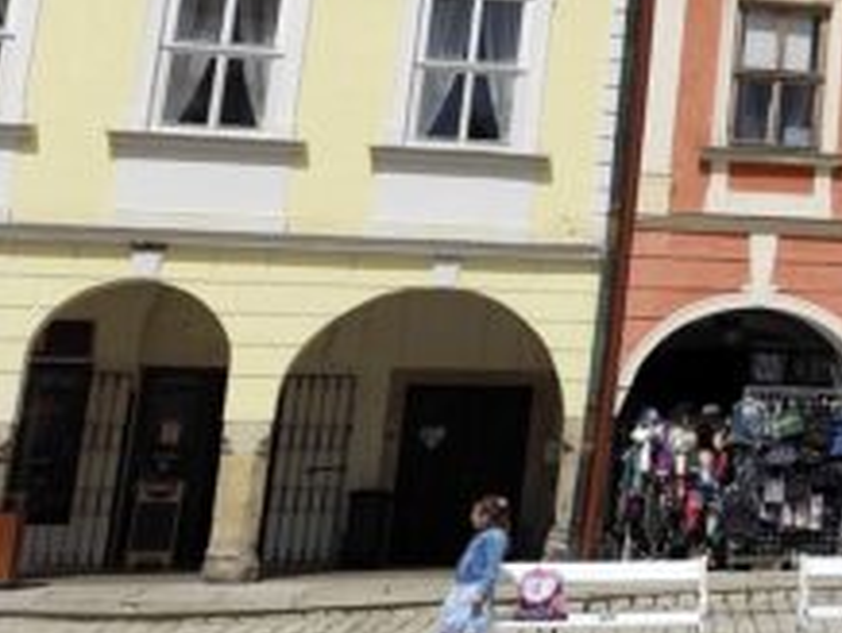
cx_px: 1414
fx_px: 1972
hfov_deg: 19.5
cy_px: -39
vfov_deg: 17.7
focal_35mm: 81
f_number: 1.65
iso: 50
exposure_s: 1/2056
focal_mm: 6.19
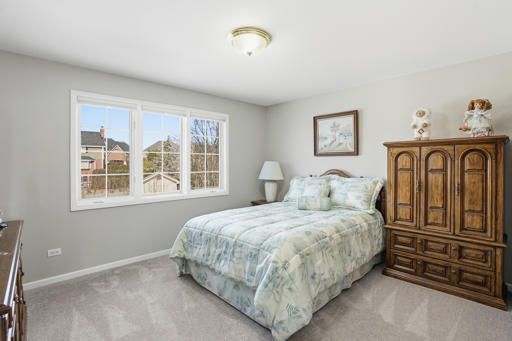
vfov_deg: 70.4
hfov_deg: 93.2
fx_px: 242
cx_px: 269
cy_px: 167
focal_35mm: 17
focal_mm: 16
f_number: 8
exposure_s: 1/500
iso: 1000
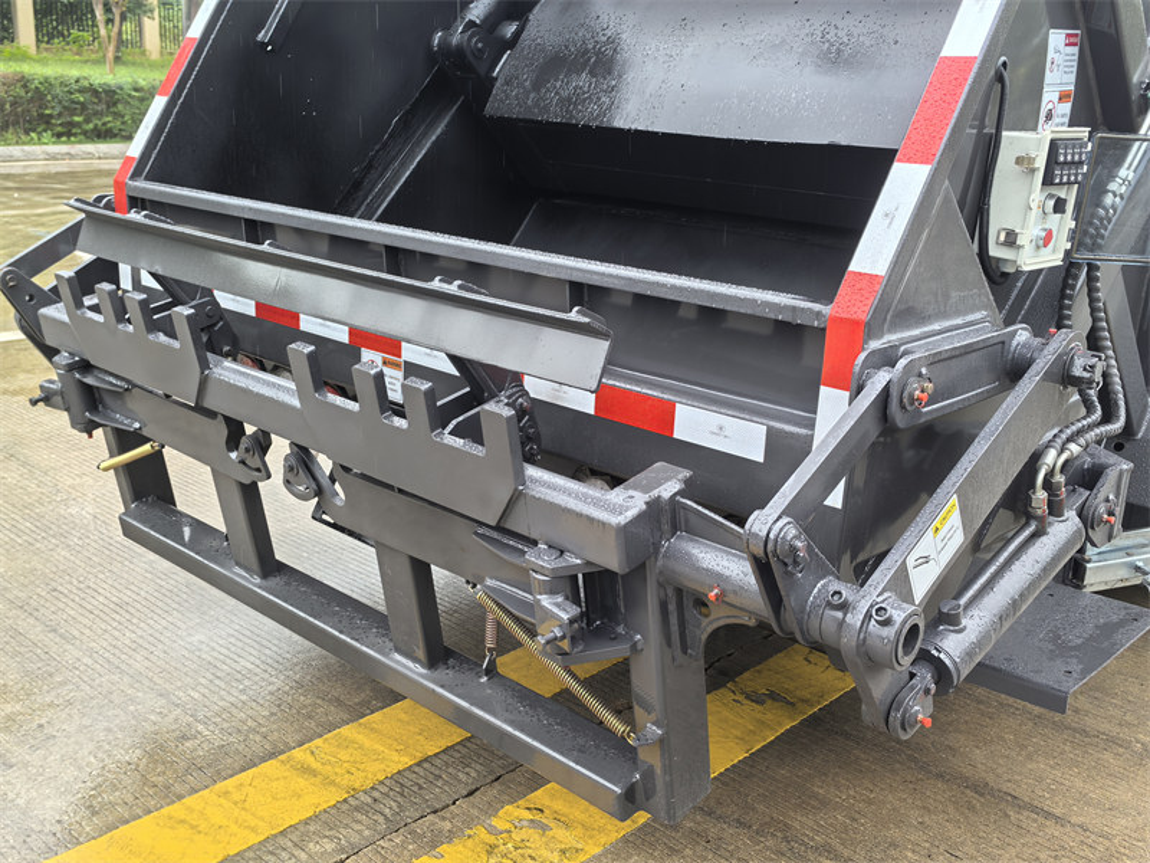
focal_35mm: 35
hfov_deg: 52.6
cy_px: 432
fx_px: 1163
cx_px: 575
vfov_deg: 40.7
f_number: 2
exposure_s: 1/163
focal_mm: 5.75
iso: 50
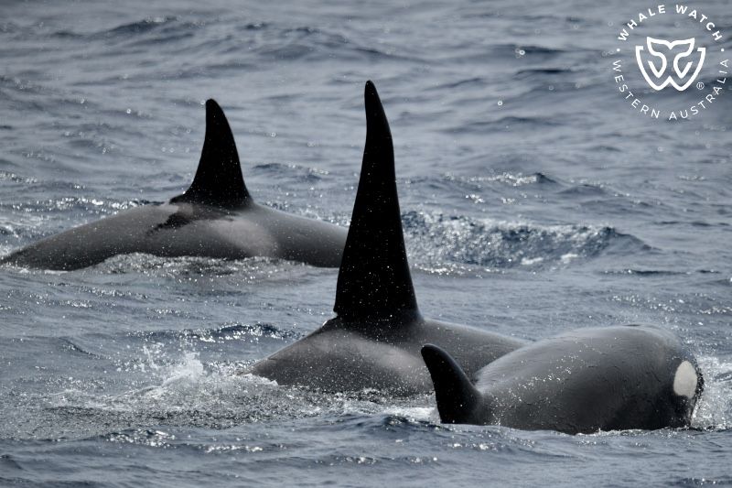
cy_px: 244
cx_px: 366
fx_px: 9757
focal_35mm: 480
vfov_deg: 2.9
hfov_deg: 4.3
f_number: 6.3
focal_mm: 480
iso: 800
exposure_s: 1/8000
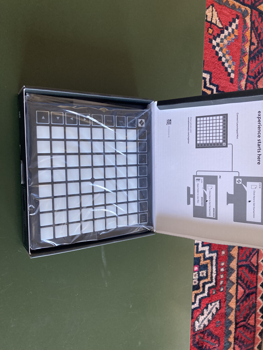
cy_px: 175
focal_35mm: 28
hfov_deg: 49.7
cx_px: 132
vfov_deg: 63.4
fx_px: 284
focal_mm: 3.99
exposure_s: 1/60
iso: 125
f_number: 1.8
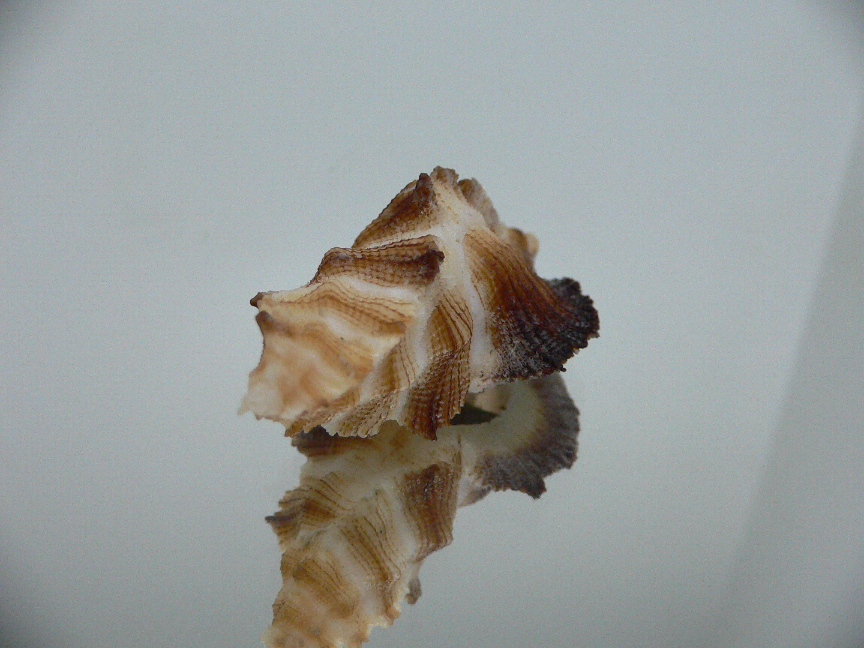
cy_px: 324
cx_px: 432
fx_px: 874
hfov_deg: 52.6
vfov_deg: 40.7
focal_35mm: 35
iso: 200
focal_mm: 4.6
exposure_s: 1/60
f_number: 2.8
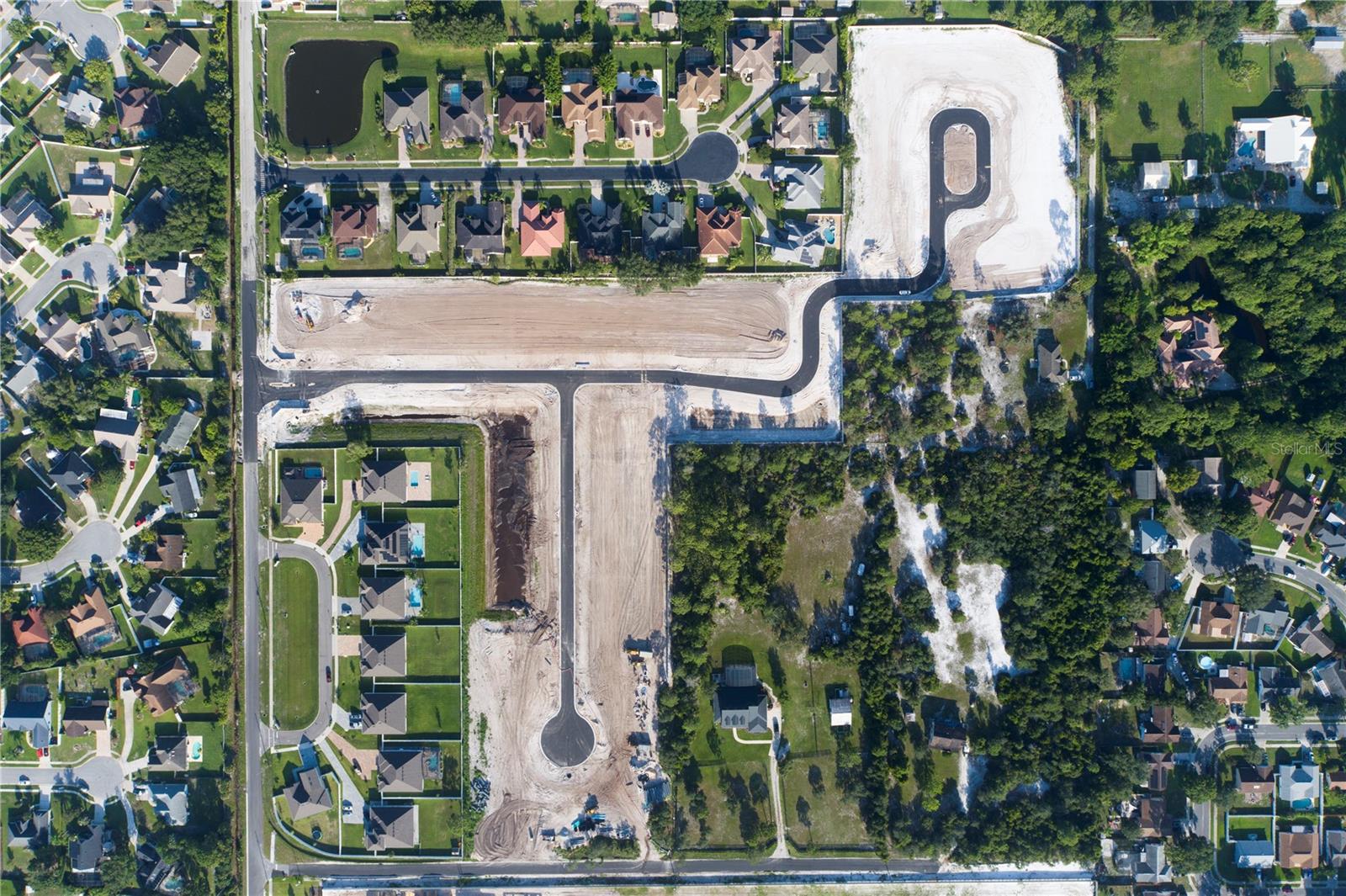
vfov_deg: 53.1
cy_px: 448
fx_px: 897
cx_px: 673
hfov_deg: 73.8
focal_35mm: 24
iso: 100
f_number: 4
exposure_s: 1/80
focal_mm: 8.8
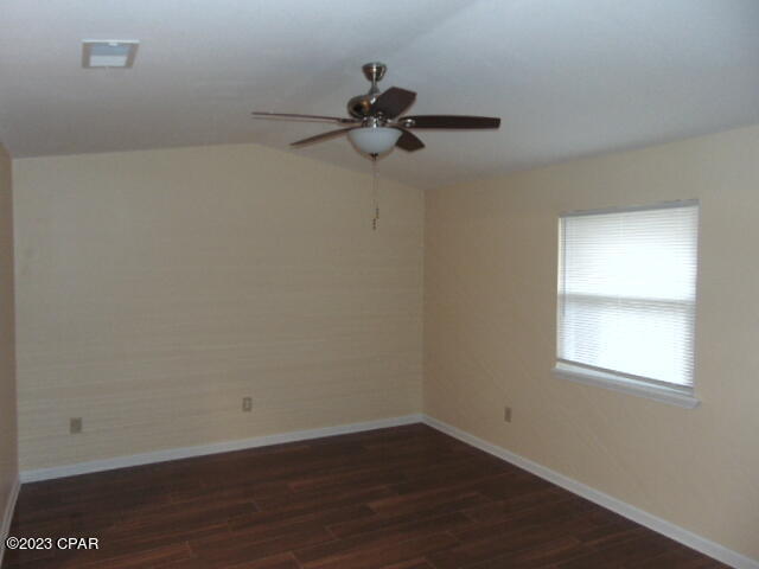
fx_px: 548
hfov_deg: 69.4
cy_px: 284
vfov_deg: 54.9
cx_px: 380
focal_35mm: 25
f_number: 3
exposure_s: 1/30
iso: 200
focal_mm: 4.5
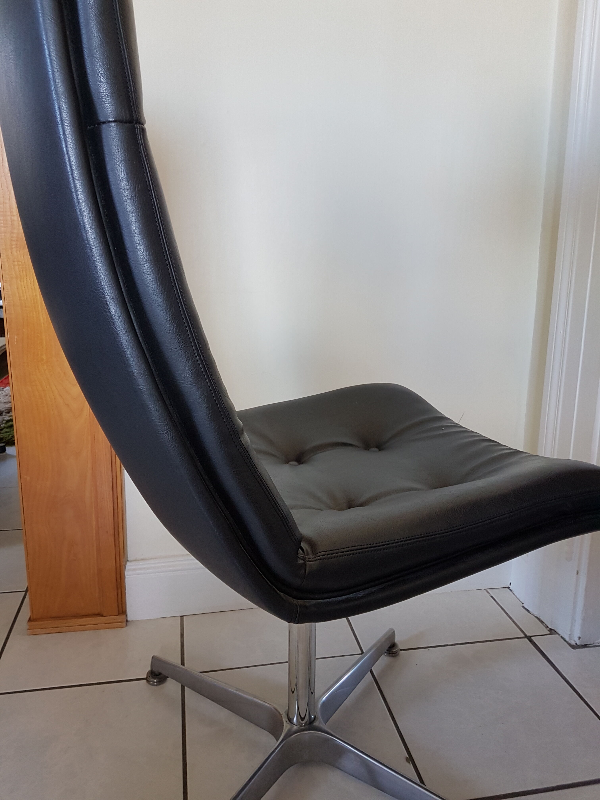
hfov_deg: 53.1
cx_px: 300
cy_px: 400
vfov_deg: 67.3
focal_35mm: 26
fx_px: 601
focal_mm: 4.2
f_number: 1.7
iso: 100
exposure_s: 1/50
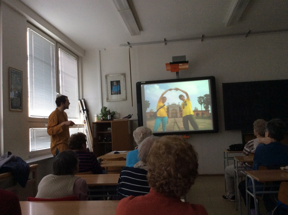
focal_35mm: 32
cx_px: 144
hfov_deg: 56.9
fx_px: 266
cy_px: 108
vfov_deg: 44.1
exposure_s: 1/24
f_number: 2.4
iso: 100
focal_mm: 3.3
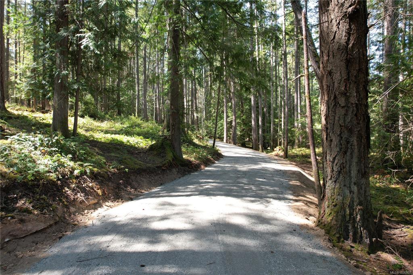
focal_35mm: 22
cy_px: 138
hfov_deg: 78.6
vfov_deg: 57.2
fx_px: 252
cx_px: 206
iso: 100
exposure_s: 1/25
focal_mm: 8.38
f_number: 2.8
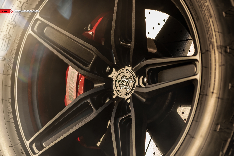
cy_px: 78
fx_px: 754
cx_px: 117
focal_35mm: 116
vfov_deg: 11.8
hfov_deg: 17.6
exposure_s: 1/320
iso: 100
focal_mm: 116
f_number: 4
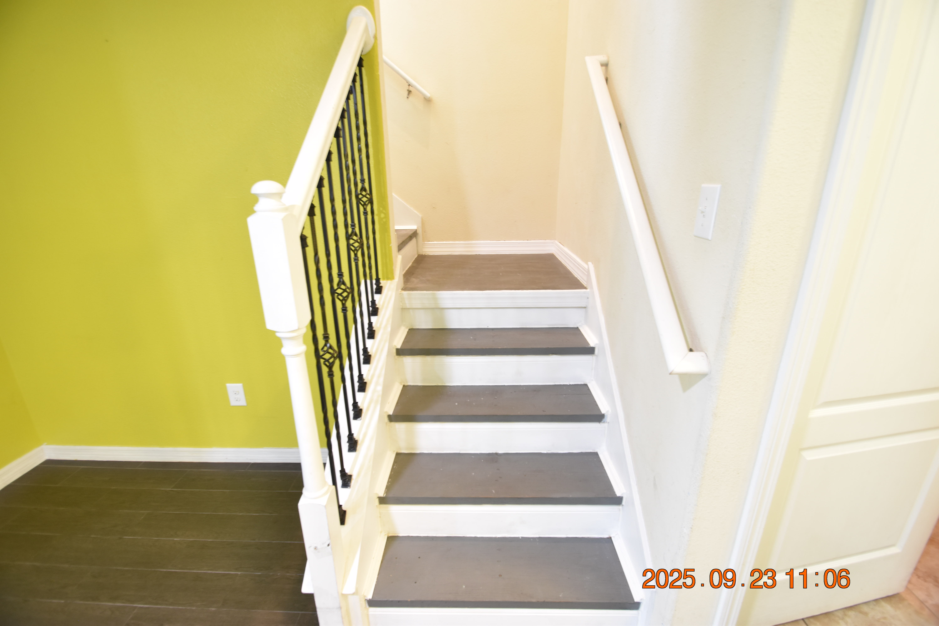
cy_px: 313
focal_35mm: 15
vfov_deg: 77.3
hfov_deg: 100.4
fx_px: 391
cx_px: 470
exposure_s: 1/10
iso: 800
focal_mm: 10
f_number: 4
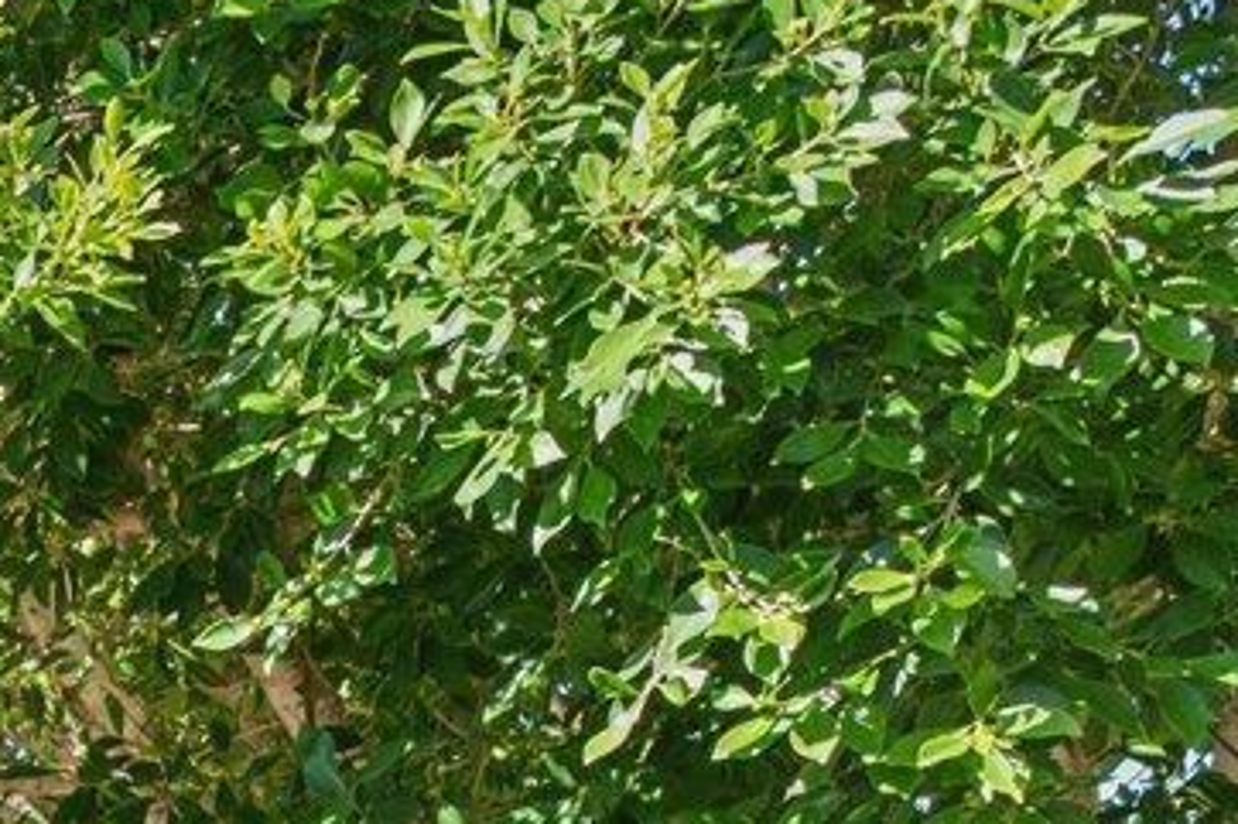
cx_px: -1826
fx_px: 3884
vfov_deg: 10.1
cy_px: 2168
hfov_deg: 13.1
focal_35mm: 113
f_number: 8
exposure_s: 1/160
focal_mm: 20
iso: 320
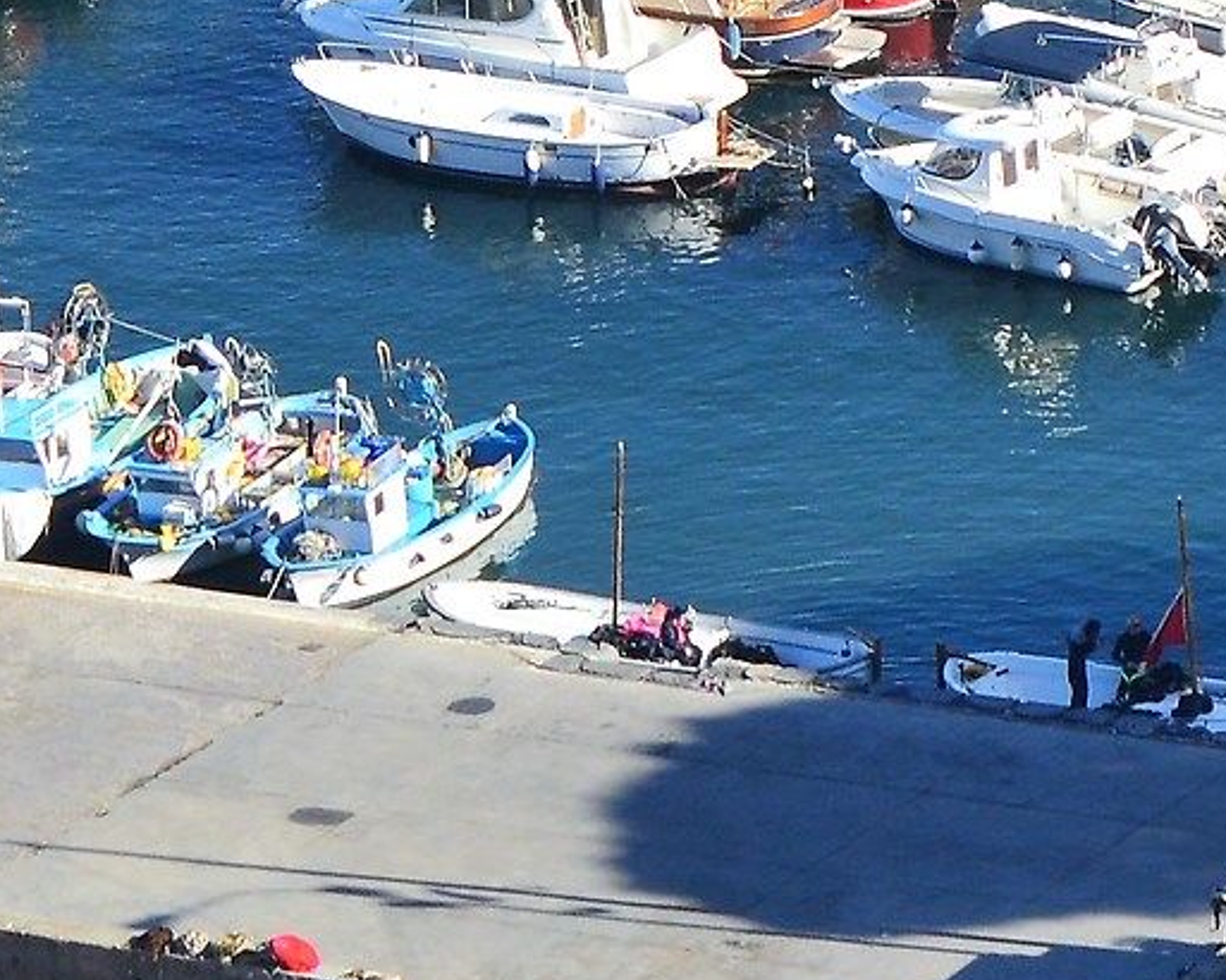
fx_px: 16721
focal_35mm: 461
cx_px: 1508
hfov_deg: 4.2
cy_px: -901
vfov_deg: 3.3
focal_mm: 70
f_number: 10
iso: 400
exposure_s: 1/250
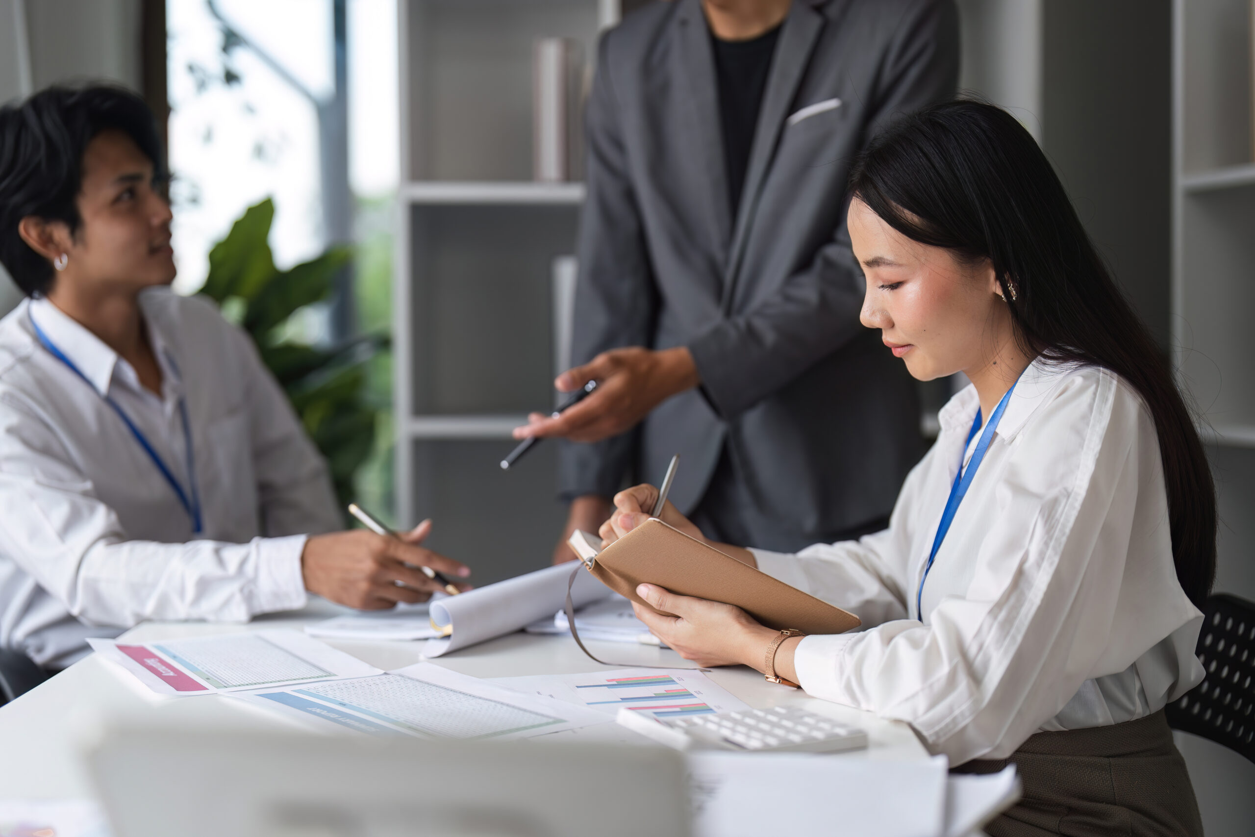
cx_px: 628
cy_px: 418
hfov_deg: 39.6
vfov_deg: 27.0
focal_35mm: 50
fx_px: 1743
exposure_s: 1/250
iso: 100
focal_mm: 50
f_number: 1.4
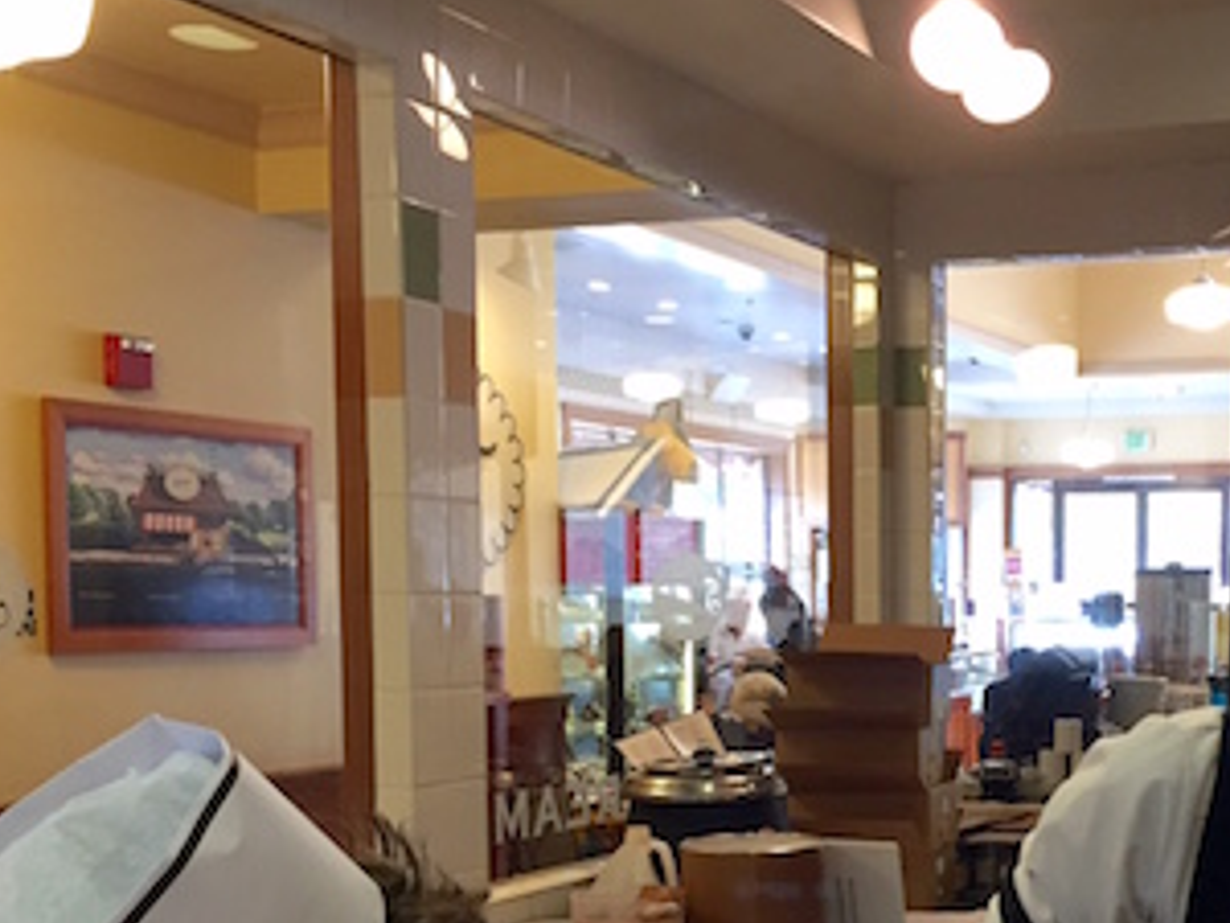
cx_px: 980
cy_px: 761
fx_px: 2025
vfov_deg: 25.2
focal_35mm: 57
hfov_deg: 32.9
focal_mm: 4.15
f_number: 2.2
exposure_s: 1/30
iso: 100
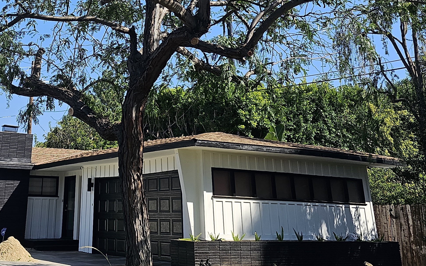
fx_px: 581
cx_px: 113
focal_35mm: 50
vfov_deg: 23.6
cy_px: -55
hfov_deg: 39.3
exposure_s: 1/1008
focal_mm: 6.3
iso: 25
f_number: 1.7
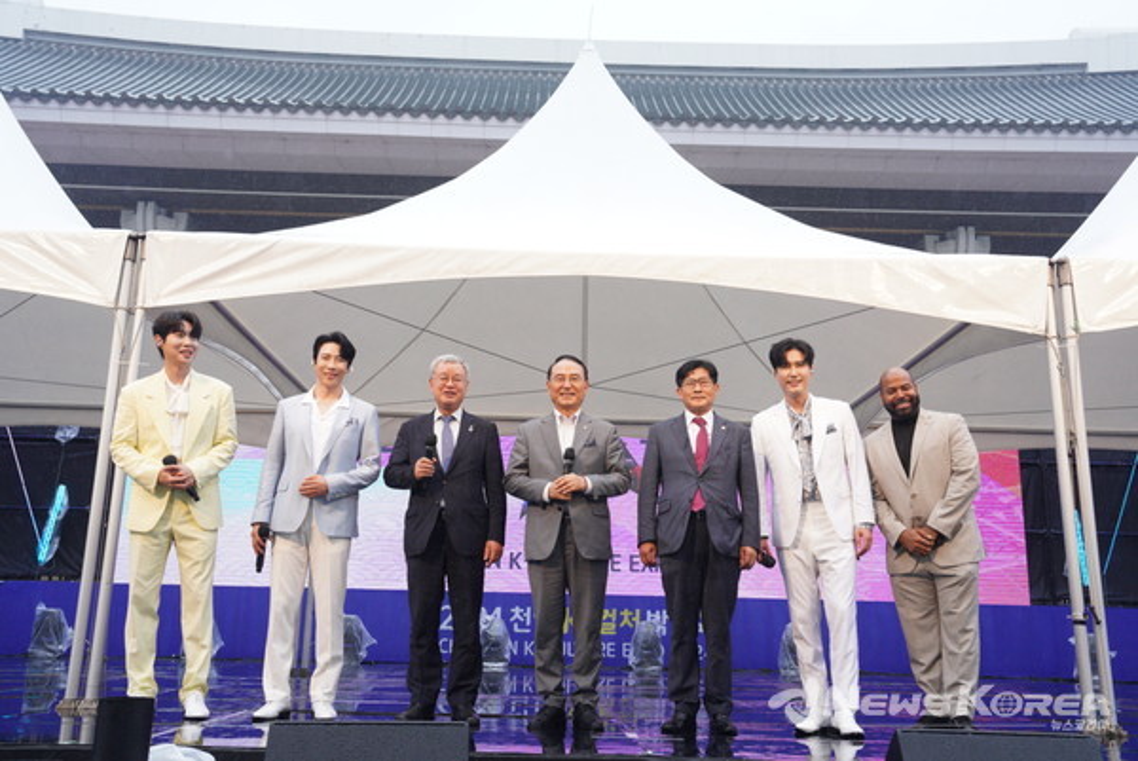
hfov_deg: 54.4
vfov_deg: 37.9
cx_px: 569
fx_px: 1107
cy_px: 380
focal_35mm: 35
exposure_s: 1/500
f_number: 5.6
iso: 1600
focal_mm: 35
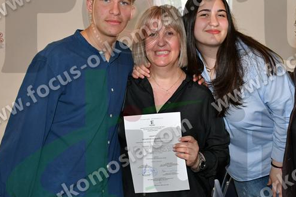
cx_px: 206
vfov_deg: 26.4
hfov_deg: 38.3
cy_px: 86
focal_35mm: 51
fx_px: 419
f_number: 5.6
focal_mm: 22
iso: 900
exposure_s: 1/100
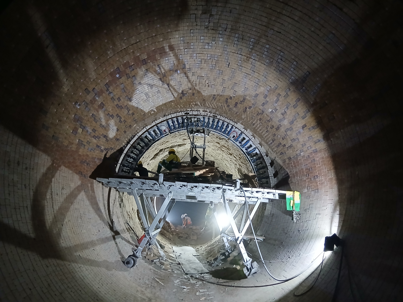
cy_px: 151
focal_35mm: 26
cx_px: 202
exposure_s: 1/16.7
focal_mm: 3.98
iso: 800
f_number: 1.8
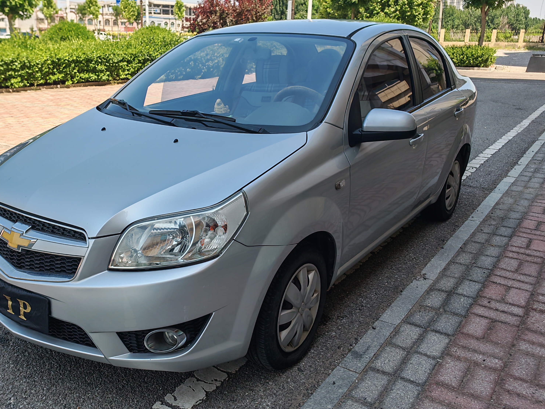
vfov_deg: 42.9
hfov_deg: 54.6
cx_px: 200
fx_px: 520
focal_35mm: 33
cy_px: 200
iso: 50
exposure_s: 1/800
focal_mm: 6.83
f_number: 2
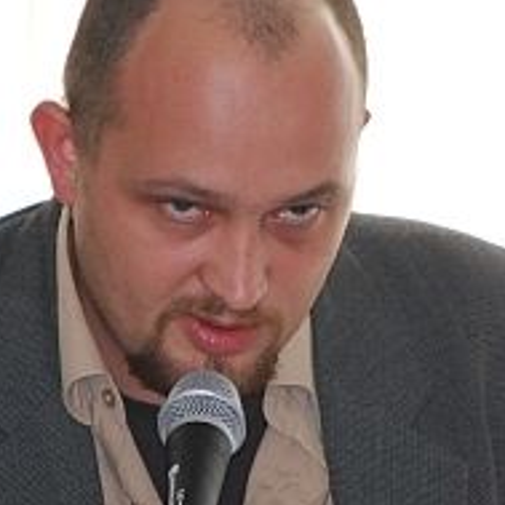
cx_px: 246
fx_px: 13386
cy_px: 279
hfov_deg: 2.2
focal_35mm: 811
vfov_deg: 2.2
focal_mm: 200
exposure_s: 1/60
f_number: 5.6
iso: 1000
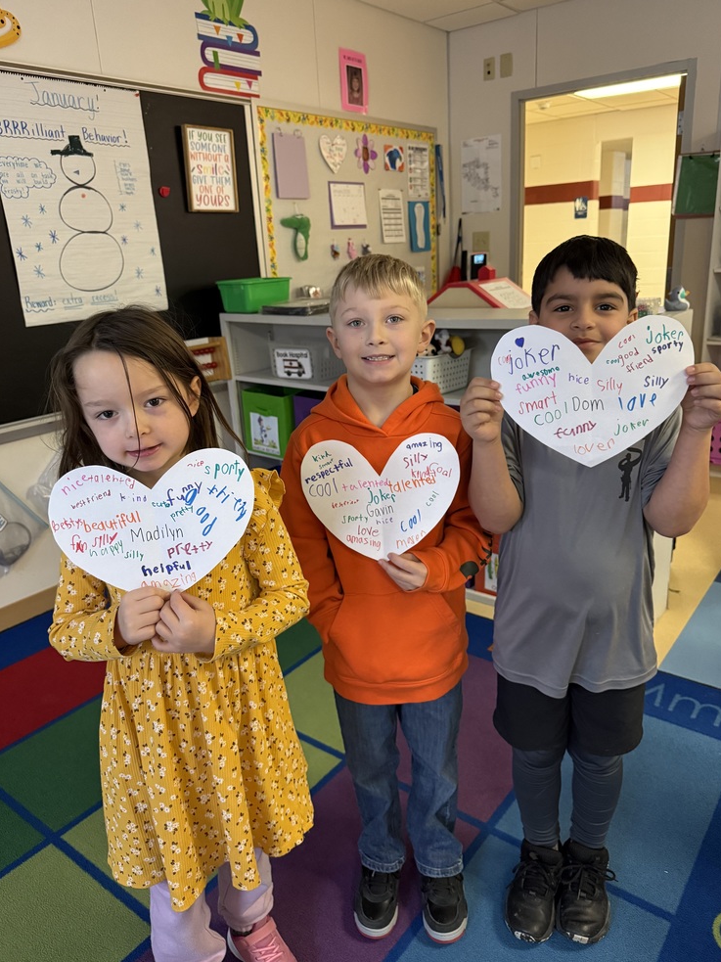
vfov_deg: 69.4
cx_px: 358
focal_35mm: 25
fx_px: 694
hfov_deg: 54.9
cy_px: 478
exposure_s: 1/60
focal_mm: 6.76
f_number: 1.78
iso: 500
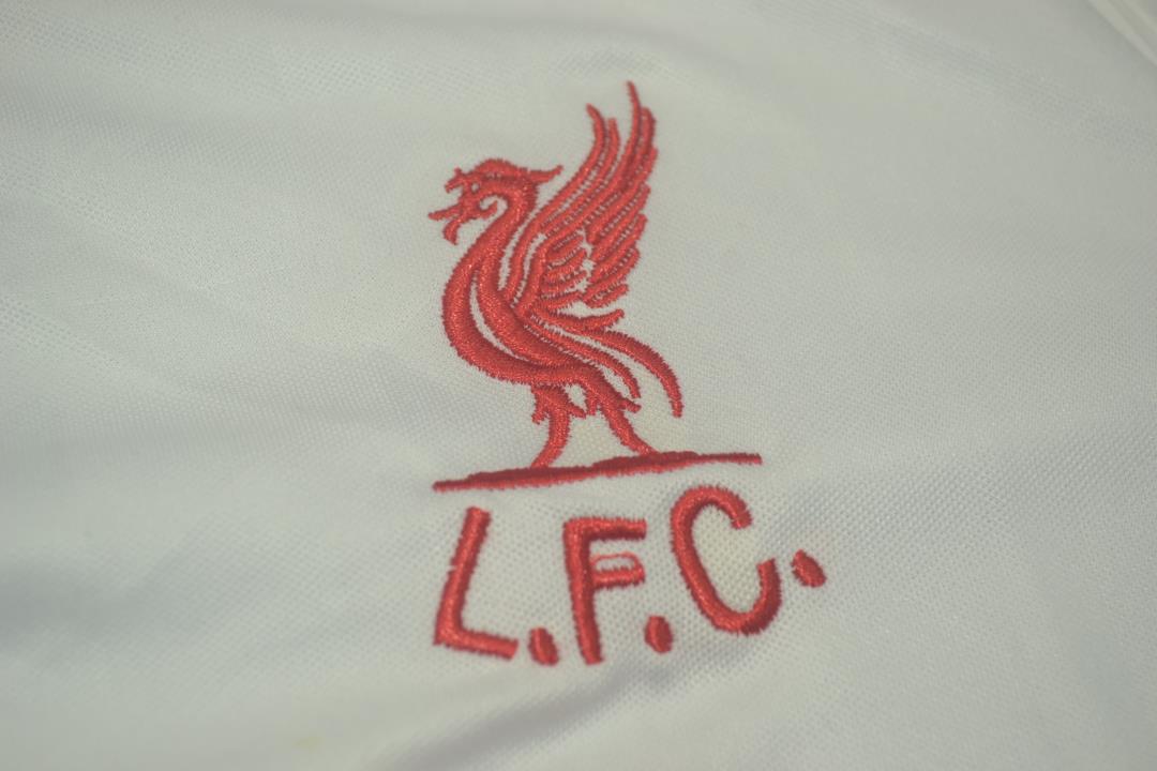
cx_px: 578
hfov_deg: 31.9
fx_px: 2025
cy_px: 386
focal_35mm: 63
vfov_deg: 21.6
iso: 200
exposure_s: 1/160
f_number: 5.3
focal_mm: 42
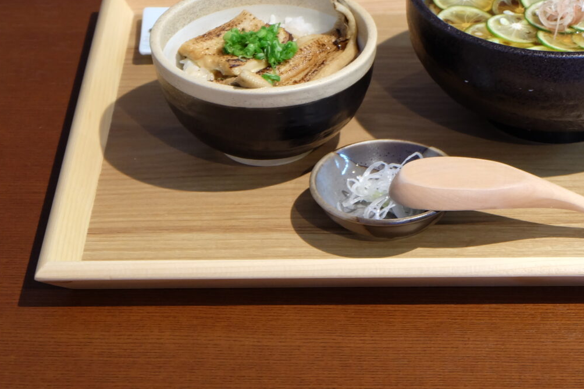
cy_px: 135
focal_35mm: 121
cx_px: 398
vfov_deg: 11.3
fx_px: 1962
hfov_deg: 16.9
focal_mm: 50
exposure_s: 1/30
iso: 1250
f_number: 5.6
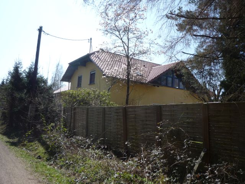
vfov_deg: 44.2
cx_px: 122
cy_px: 92
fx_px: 226
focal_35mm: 32
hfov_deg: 56.8
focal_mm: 5.2
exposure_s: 1/400
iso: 100
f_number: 4.5
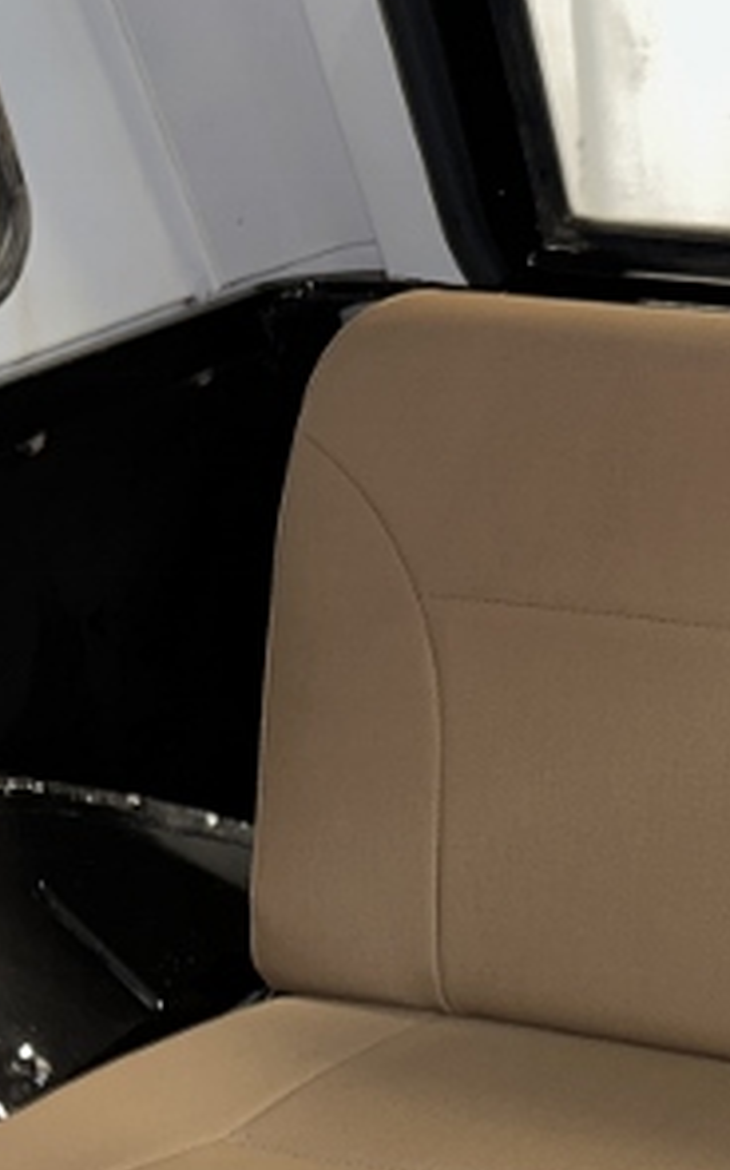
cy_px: 1015
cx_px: 952
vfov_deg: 28.8
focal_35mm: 69
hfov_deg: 17.6
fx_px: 2200
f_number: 1.78
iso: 80
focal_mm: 6.86
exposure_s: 1/4
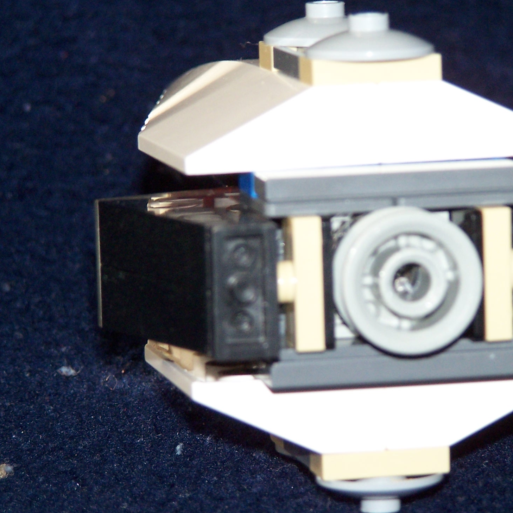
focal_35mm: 264
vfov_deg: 6.6
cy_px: 284
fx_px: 4426
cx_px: 334
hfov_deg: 6.6
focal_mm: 28
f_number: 3.2
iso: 140
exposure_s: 1/125
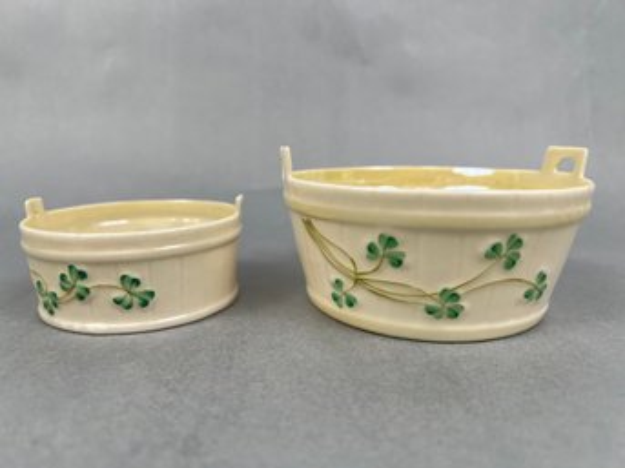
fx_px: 469
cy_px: 234
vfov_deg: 53.0
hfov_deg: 67.3
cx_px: 312
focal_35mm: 26
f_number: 1.5
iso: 50
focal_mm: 5.7
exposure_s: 1/219
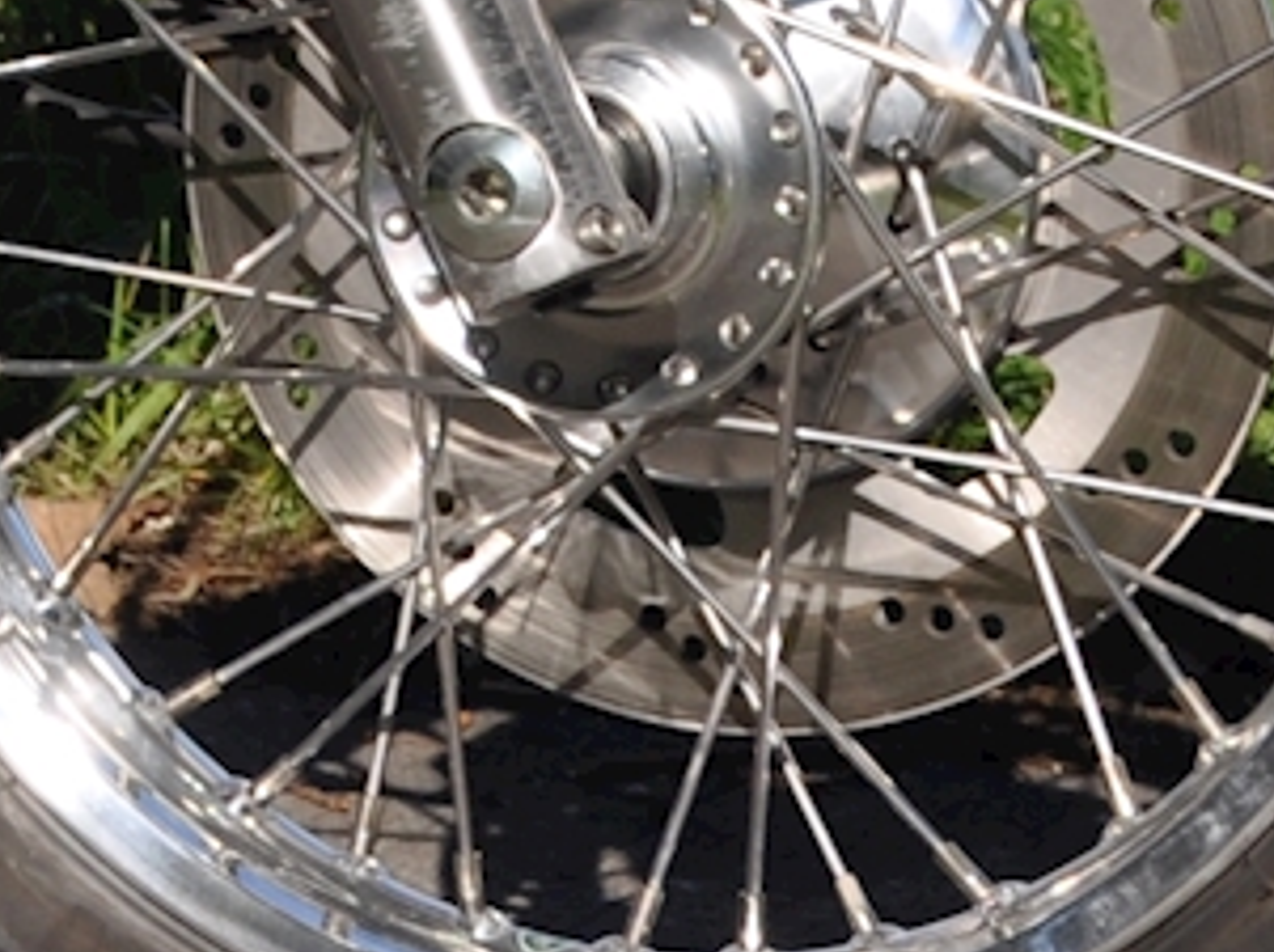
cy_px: -1246
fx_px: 13528
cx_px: -1748
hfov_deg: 5.2
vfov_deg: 4.0
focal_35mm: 368
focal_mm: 40
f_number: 10
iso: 200
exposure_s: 1/400
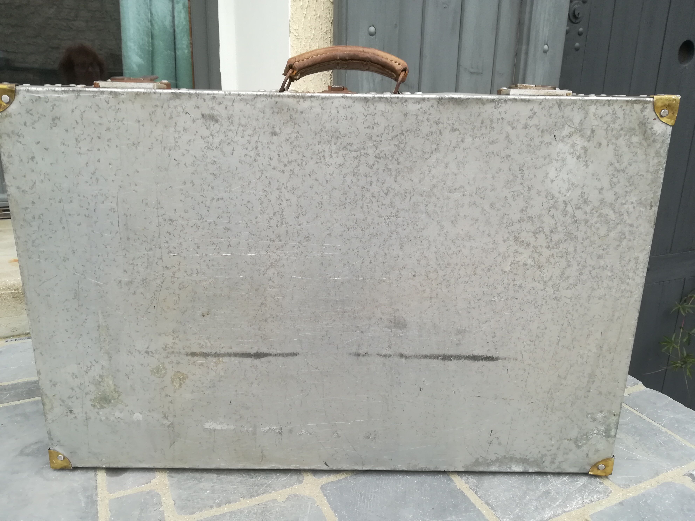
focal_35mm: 26
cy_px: 260
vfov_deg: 53.1
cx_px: 348
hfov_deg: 67.3
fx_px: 522
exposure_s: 1/33.3
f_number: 2.2
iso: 125
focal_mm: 3.83
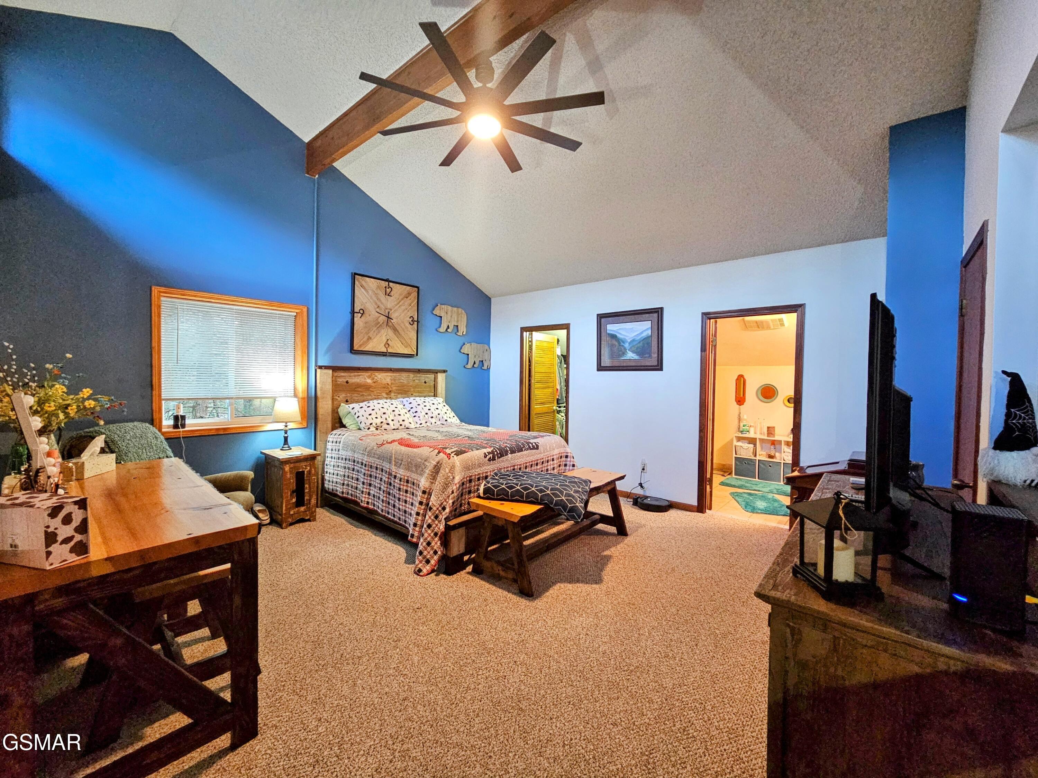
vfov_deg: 89.9
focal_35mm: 13
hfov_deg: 106.2
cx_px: 519
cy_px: 389
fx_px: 390
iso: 640
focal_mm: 2.2
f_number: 2.2
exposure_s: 1/30
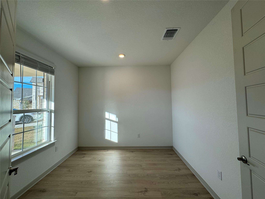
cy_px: 100
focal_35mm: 14
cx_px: 132
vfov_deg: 85.7
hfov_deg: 102.1
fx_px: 107
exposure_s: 1/120
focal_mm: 2.22
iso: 50
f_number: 2.2
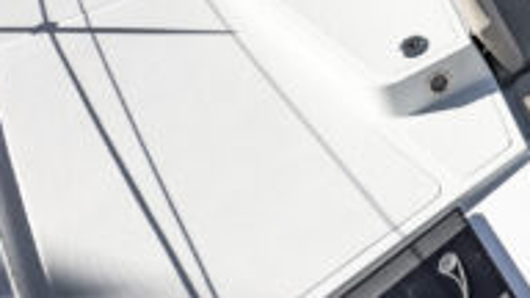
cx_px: 611
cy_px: -99
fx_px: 520
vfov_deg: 26.6
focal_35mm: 37
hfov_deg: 40.7
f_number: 2.2
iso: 50
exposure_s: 1/2500
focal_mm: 2.22
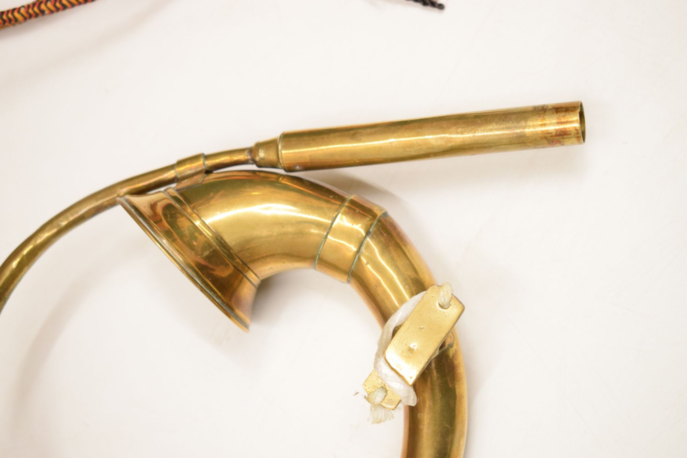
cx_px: 344
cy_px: 229
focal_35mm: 60
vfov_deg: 22.6
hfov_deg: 33.4
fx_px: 1145
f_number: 5
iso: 1600
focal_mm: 40
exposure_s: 1/125
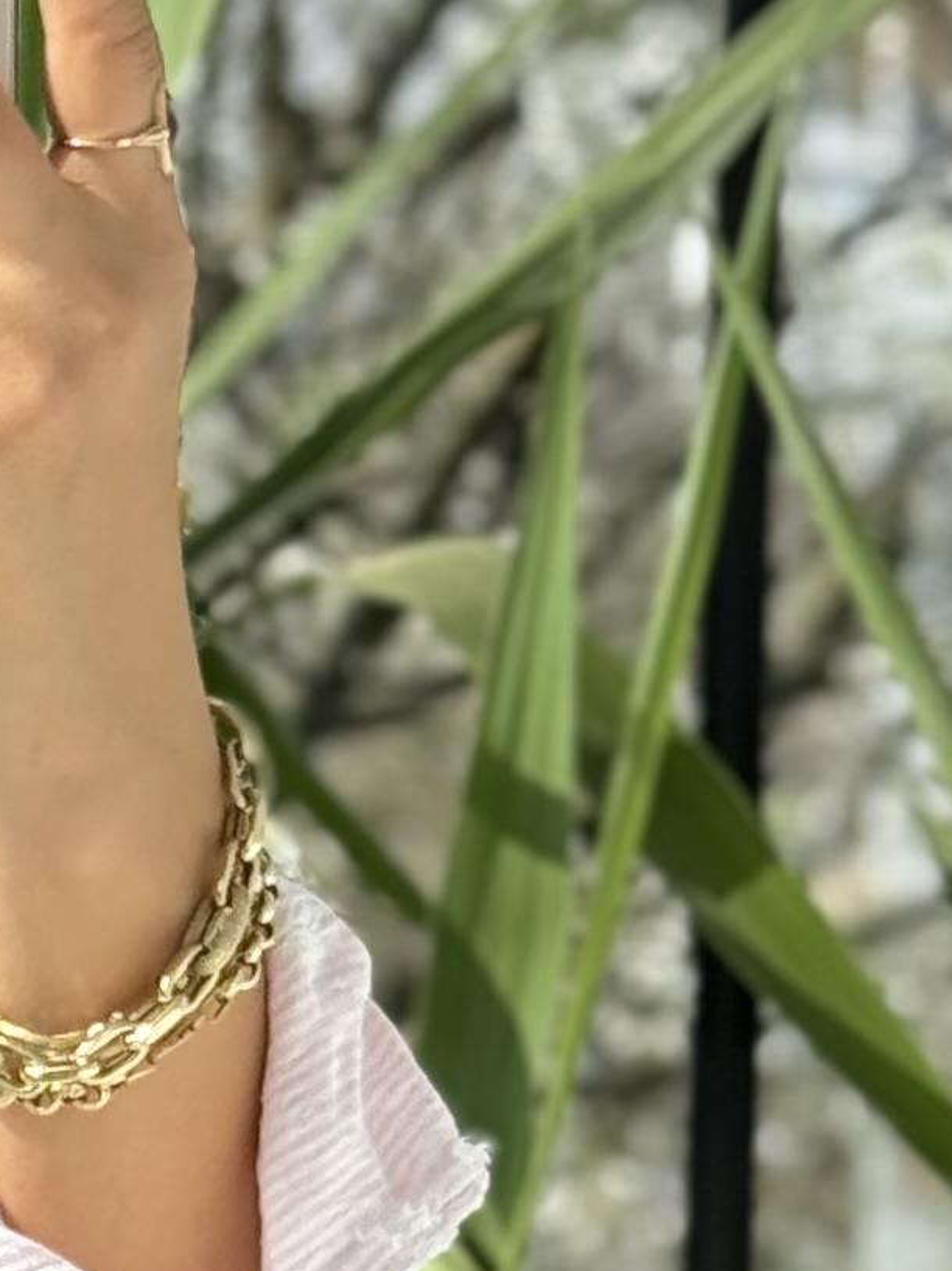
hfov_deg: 6.1
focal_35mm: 237
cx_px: -820
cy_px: 1616
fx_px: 8697
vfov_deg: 8.3
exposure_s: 1/1456
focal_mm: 6.76
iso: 100
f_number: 1.78
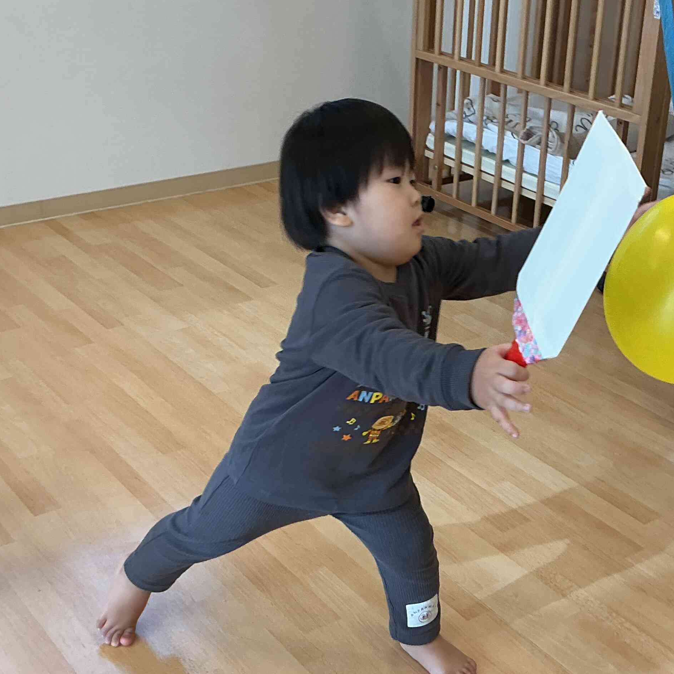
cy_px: 364
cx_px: 360
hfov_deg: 31.1
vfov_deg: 31.1
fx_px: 1212
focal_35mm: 55
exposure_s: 1/100
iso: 20
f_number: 1.8
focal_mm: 3
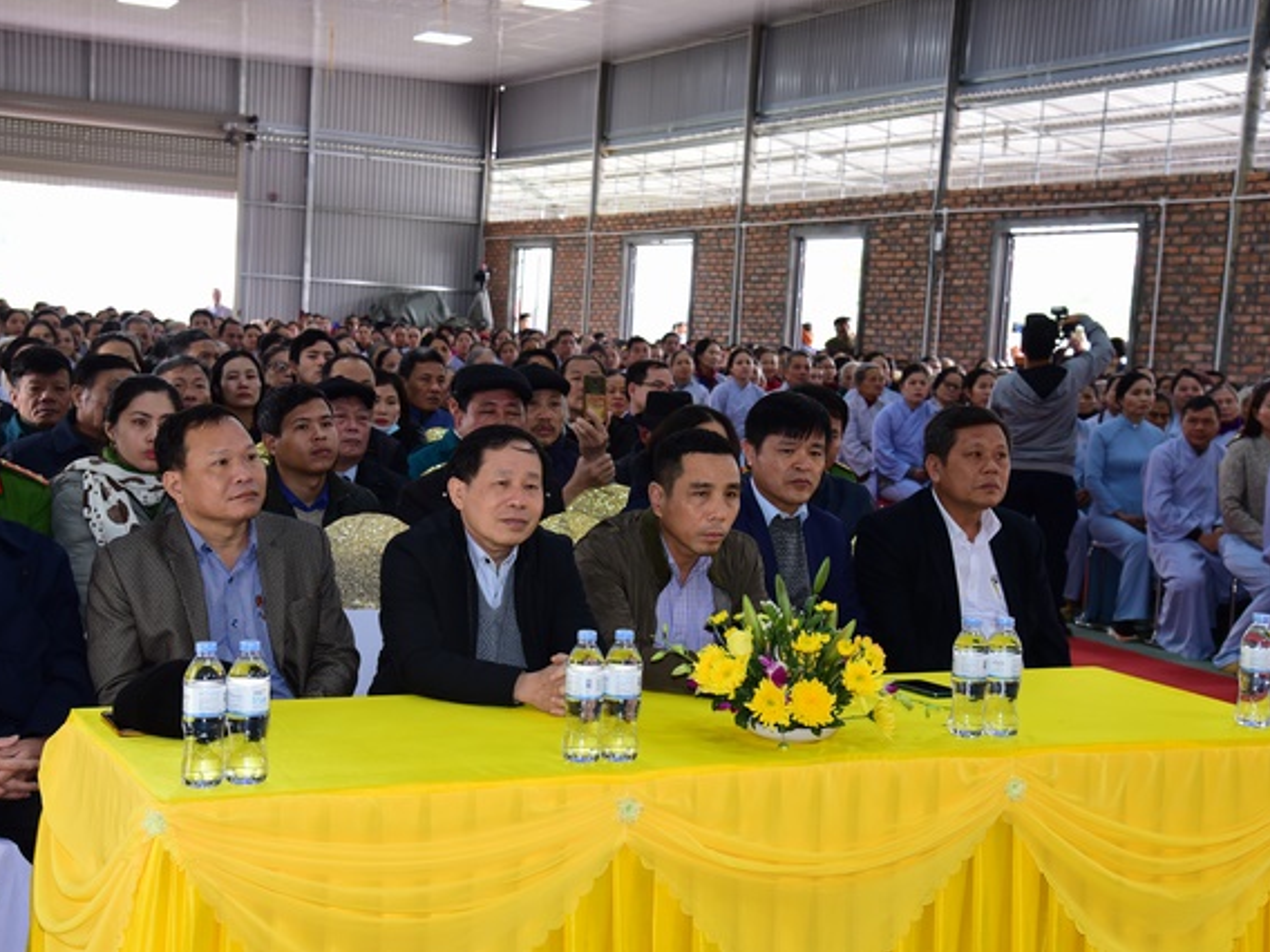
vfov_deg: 26.6
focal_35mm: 55
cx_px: 568
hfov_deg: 34.9
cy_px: 469
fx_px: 2018
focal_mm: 50
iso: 1250
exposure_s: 1/50
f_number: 7.1
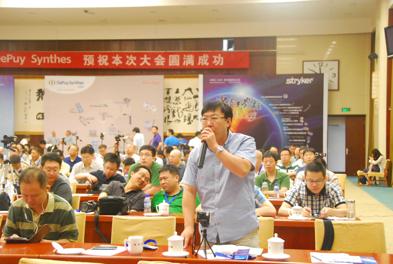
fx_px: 574
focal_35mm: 52
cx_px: 196
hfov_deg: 37.8
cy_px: 132
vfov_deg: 25.9
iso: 1600
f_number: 4.2
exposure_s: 1/15
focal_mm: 35
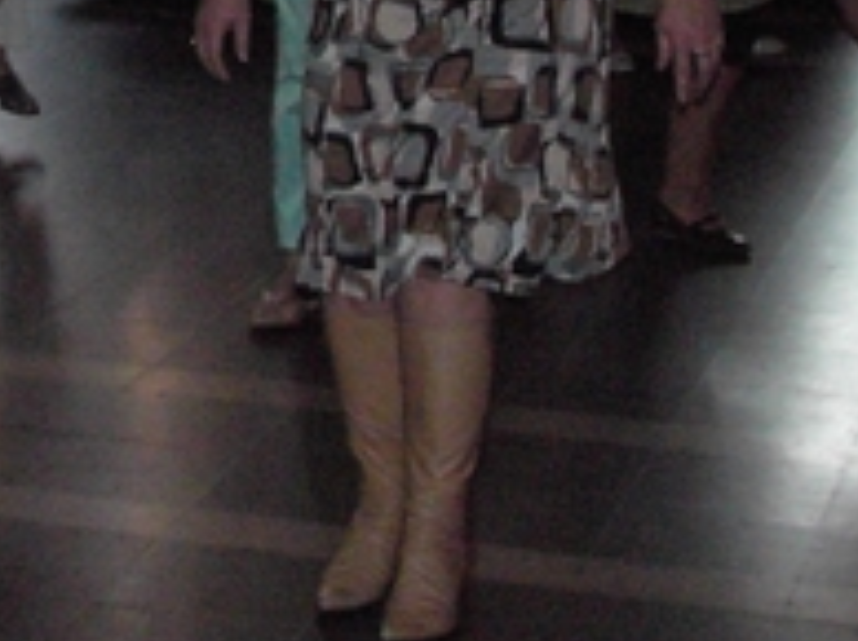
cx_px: -18
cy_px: -181
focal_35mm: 133
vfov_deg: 10.9
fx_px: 3292
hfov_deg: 14.6
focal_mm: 6.6
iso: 400
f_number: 2.8
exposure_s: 1/51
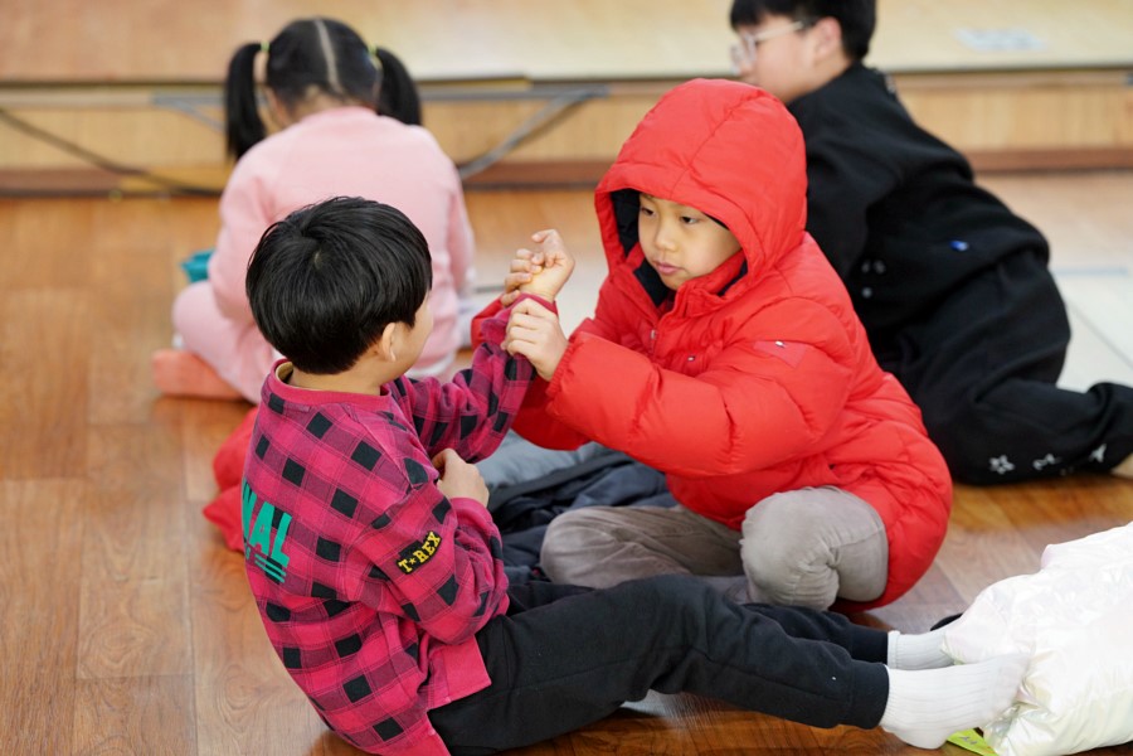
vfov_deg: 11.0
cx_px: 566
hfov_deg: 16.4
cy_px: 378
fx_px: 3934
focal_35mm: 125
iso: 1600
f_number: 3.5
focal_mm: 125
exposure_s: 1/160
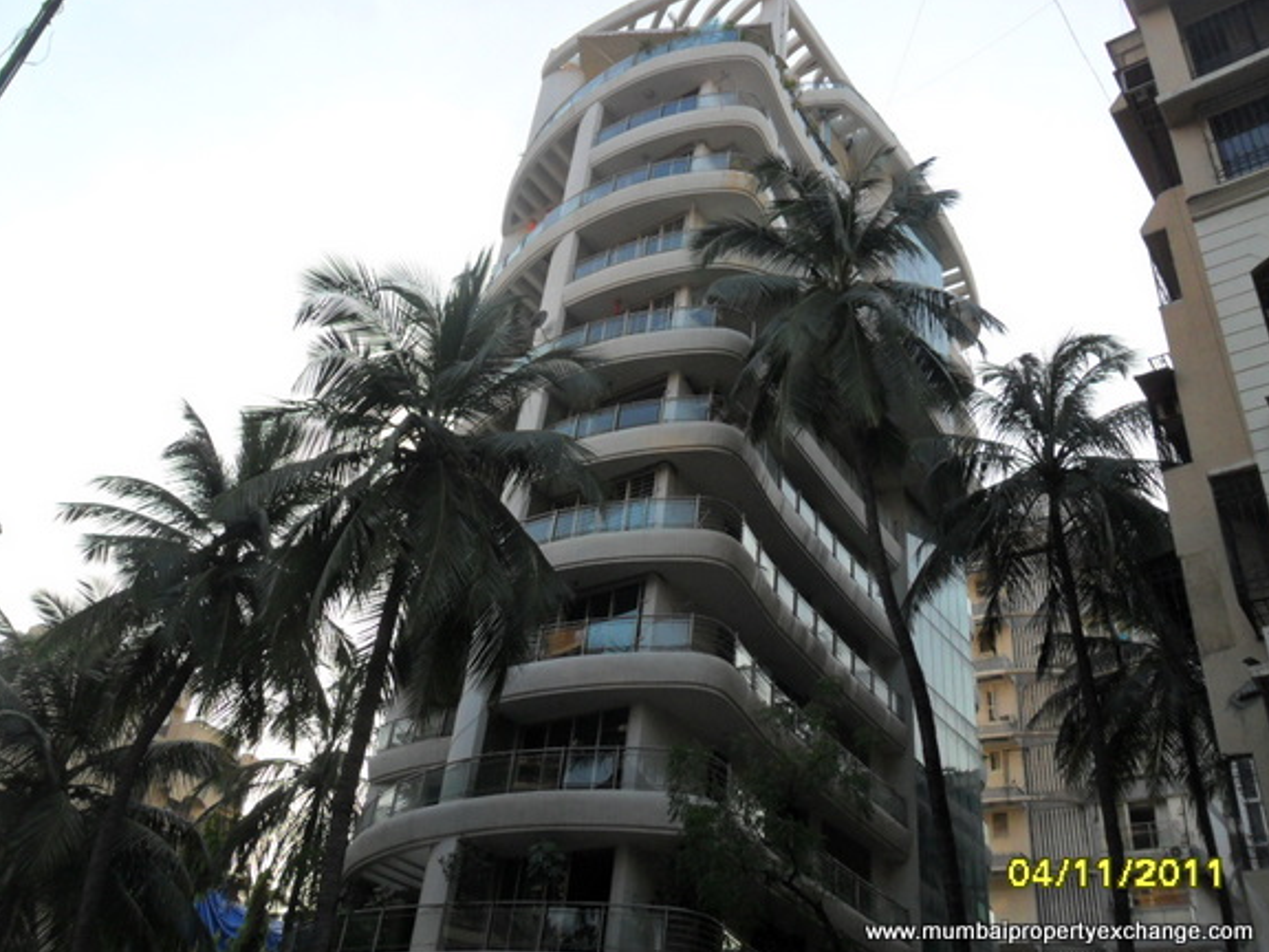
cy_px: 445
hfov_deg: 59.9
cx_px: 584
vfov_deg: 46.8
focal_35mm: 30
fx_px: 1100
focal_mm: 4.9
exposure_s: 1/180
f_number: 3.5
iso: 100
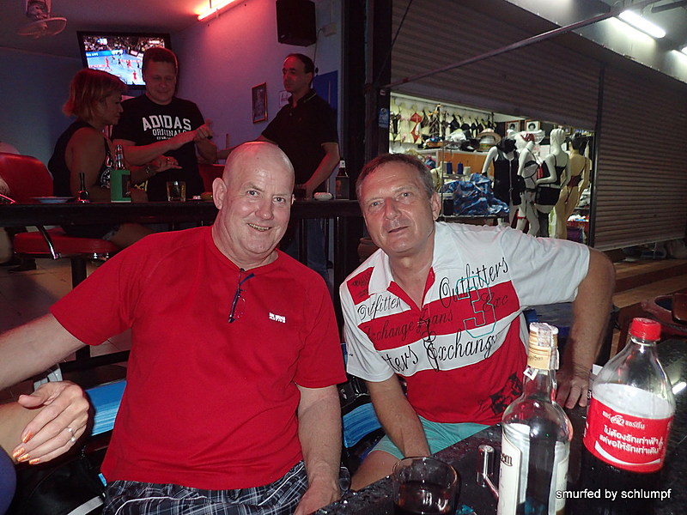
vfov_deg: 54.9
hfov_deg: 69.4
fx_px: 496
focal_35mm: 25
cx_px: 344
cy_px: 258
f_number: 2
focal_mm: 4.5
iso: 250
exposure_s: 1/30
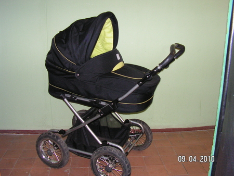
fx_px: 243
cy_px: 88
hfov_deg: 51.3
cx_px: 117
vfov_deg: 39.7
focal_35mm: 36
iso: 200
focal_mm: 6
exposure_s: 1/40
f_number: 3.2
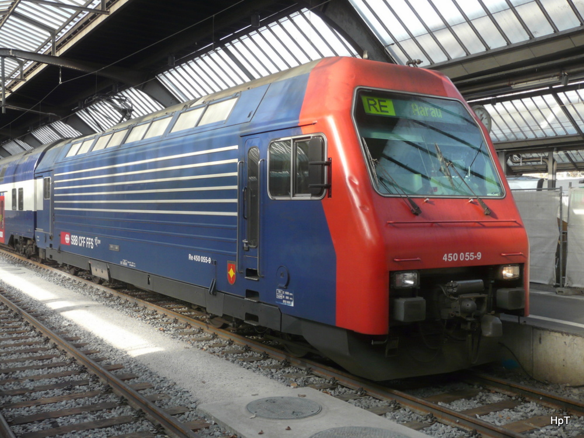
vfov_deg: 36.8
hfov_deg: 47.9
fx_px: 658
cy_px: 219
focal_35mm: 39
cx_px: 292
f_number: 3.2
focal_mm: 6.4
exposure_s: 1/100
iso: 100
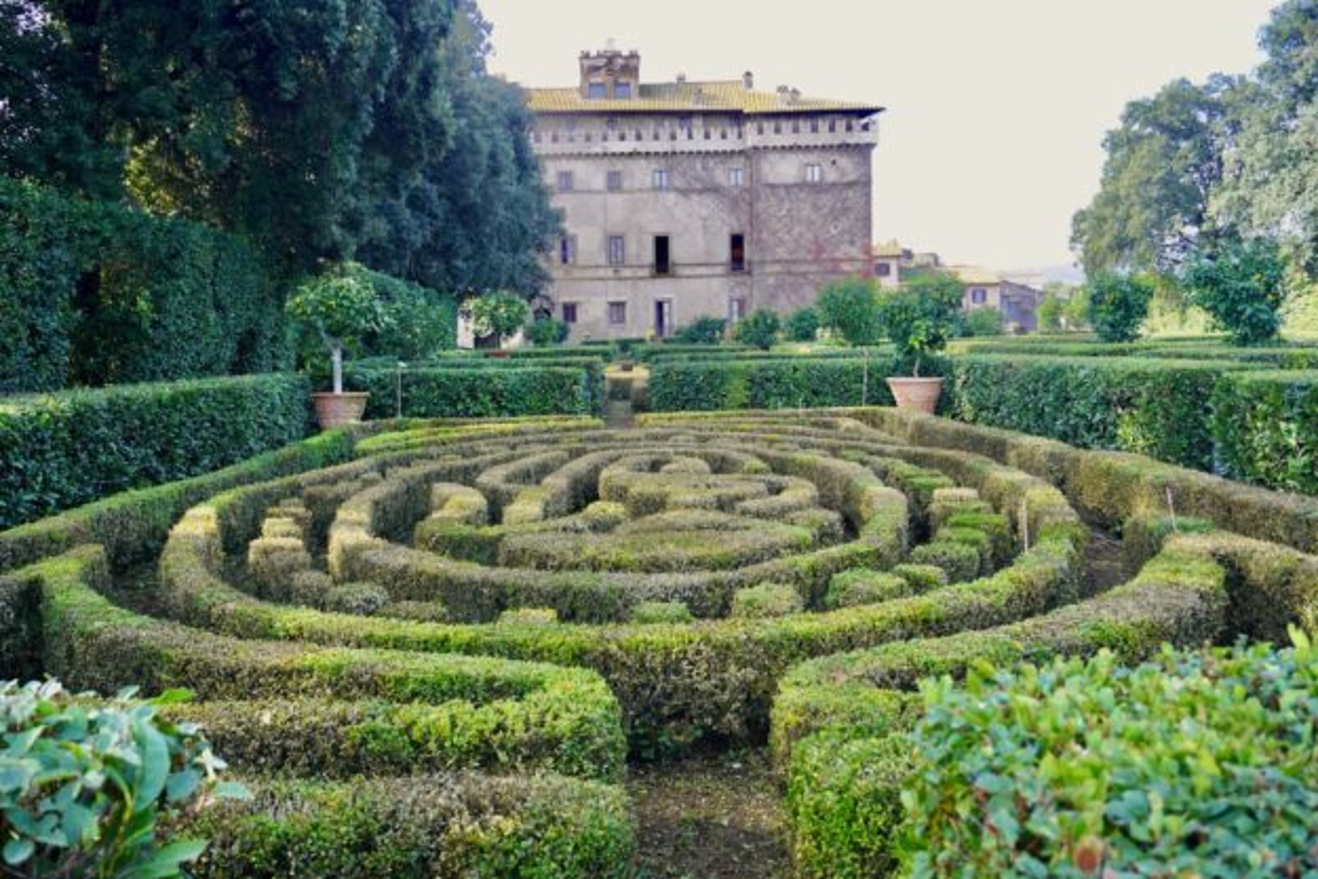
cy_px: 440
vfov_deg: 40.0
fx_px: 1208
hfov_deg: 57.2
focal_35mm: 33
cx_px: 659
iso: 100
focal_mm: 22
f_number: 4.5
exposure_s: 1/80
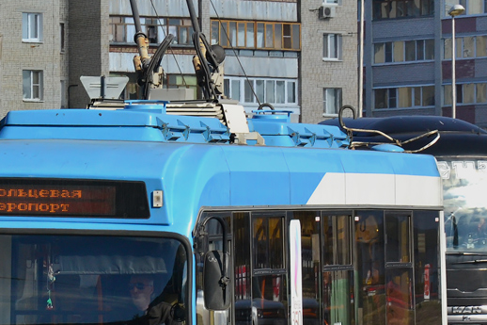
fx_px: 4938
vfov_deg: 3.8
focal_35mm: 365
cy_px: 175
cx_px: 75
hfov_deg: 5.6
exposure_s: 1/640
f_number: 10
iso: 400
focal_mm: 105
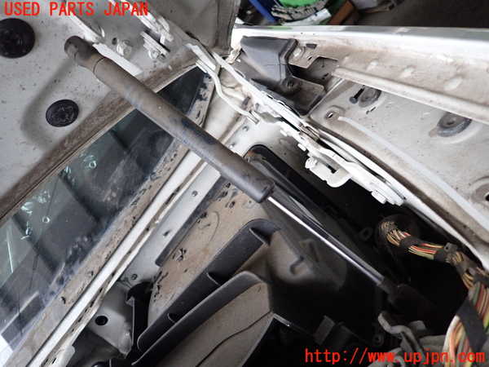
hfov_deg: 69.4
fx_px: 353
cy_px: 184
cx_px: 244
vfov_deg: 54.9
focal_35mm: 25
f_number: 2
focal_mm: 4.5
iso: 500
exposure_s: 1/125
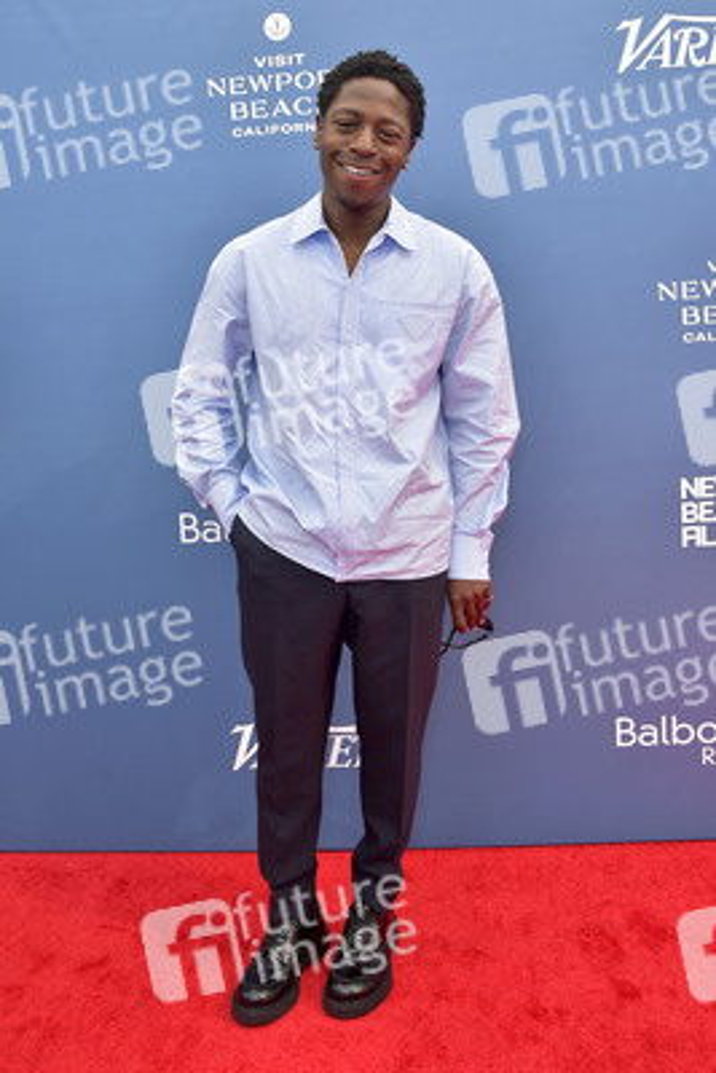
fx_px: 805
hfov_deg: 48.0
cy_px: 536
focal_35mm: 27
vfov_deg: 67.4
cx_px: 358
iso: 320
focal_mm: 27
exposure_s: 1/250
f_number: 7.1
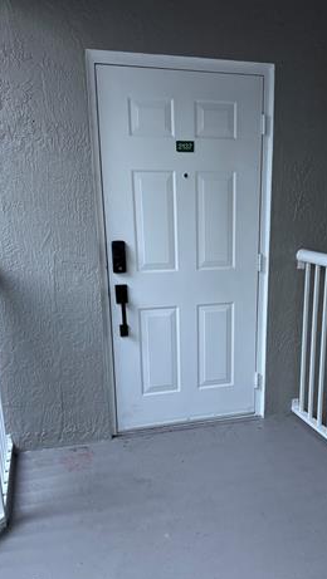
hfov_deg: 34.4
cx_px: 215
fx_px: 523
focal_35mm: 34
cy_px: 347
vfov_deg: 57.6
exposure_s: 1/60
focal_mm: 6.76
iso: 250
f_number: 1.78
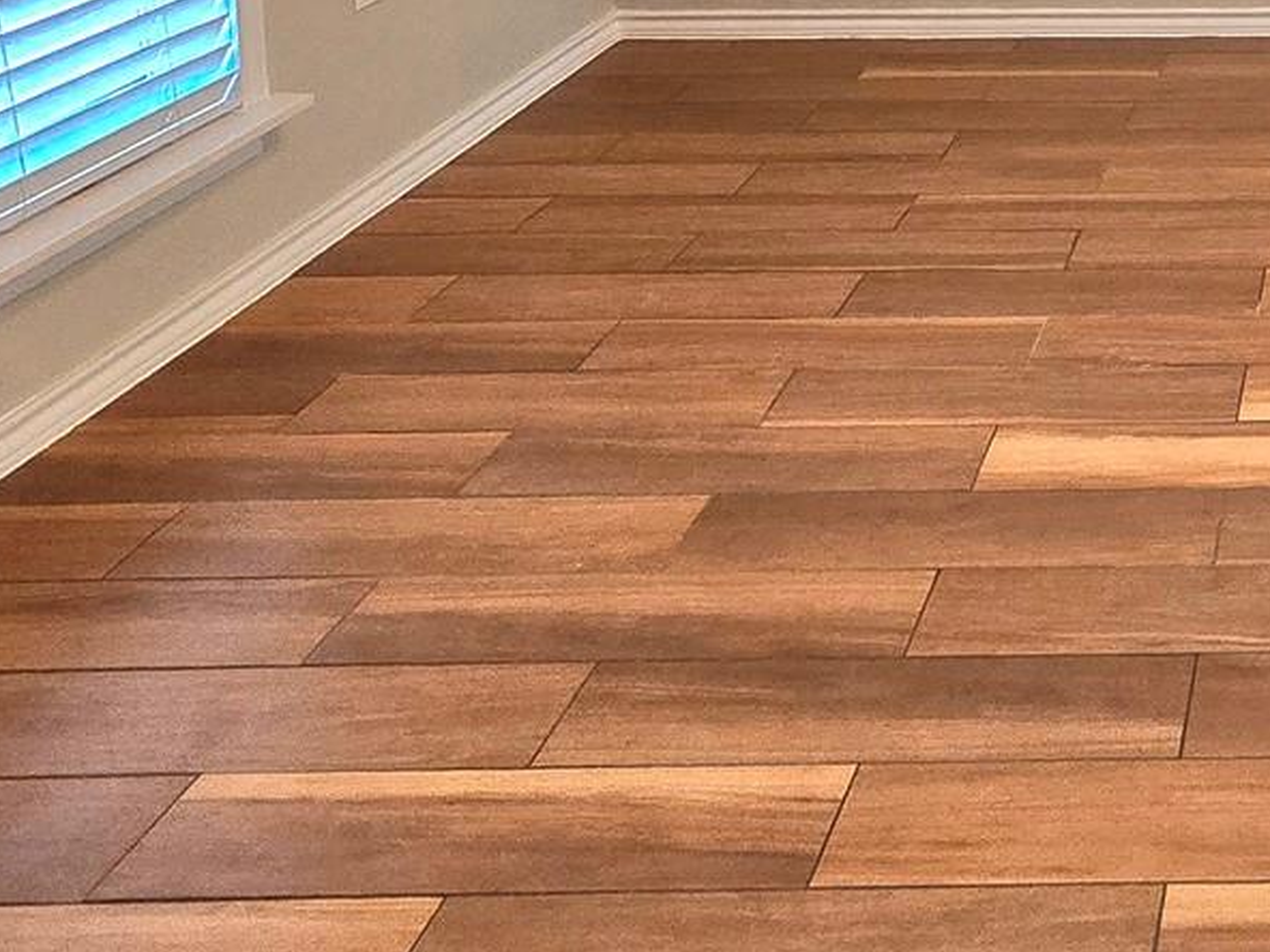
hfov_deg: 35.4
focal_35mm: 45
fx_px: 1651
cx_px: 1424
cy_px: -277
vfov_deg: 27.2
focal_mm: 2.2
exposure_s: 1/60.2
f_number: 2.2
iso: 250
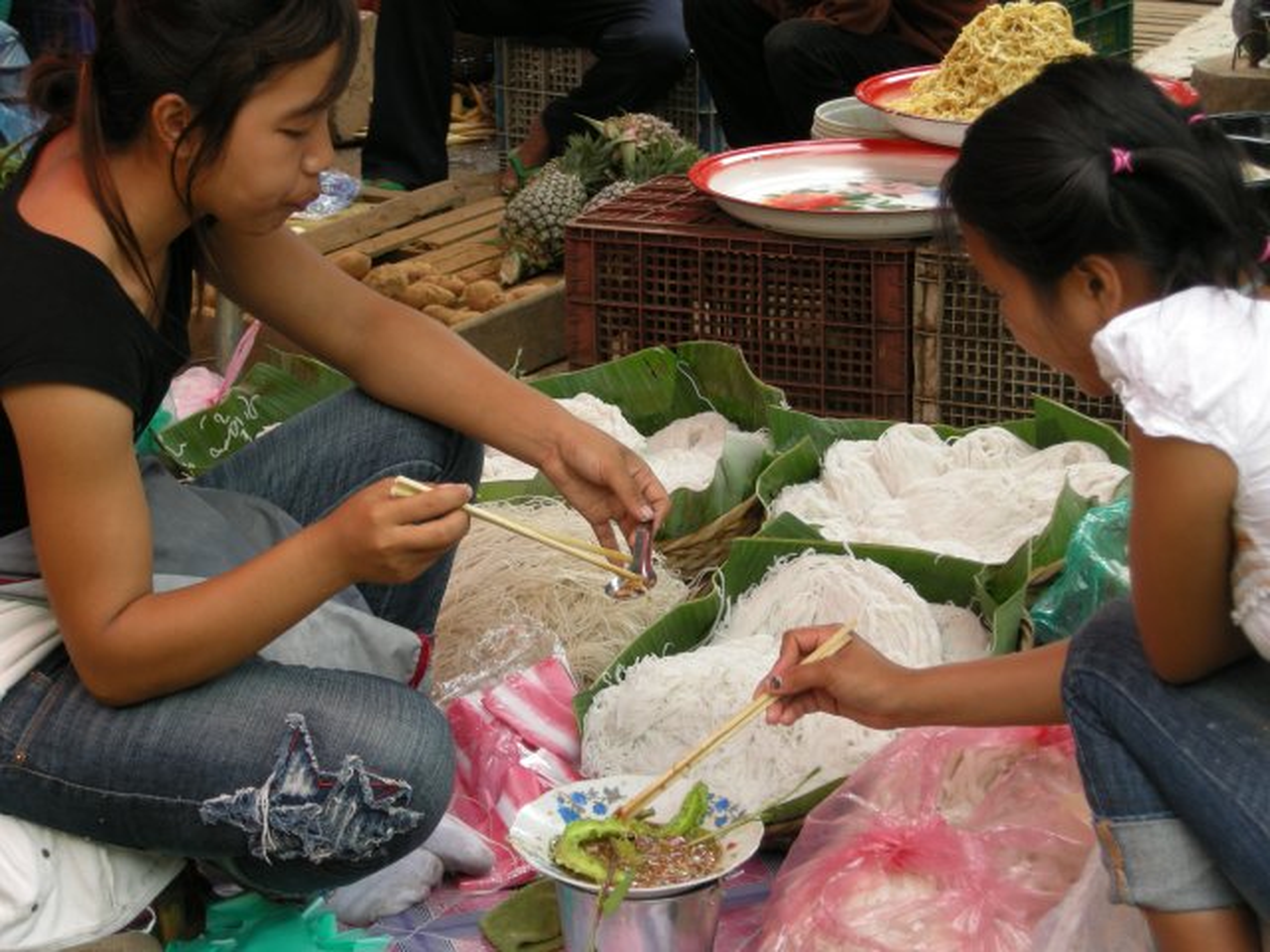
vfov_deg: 16.6
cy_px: 476
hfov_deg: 22.0
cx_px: 635
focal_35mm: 89
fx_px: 3265
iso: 64
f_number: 4.3
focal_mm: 18.6
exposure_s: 1/63.3
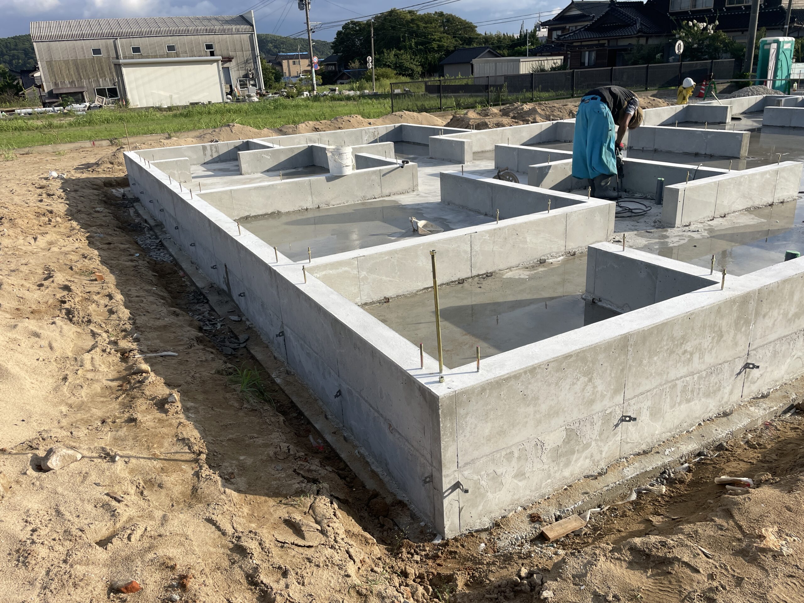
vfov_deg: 53.1
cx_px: 402
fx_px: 604
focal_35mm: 26
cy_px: 302
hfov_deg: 67.3
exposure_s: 1/3401
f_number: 1.6
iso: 32
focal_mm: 4.2
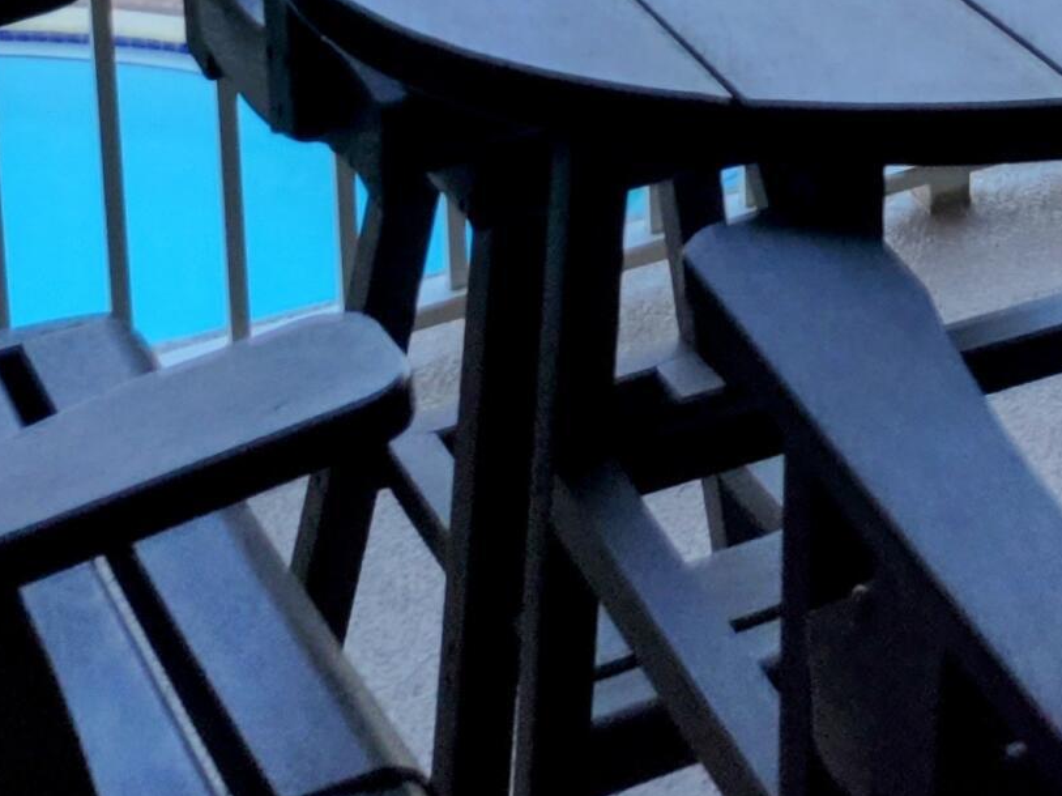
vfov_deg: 13.7
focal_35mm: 96
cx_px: 1254
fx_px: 2944
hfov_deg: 19.3
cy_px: -646
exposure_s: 1/483
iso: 40
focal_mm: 5.4
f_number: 1.8
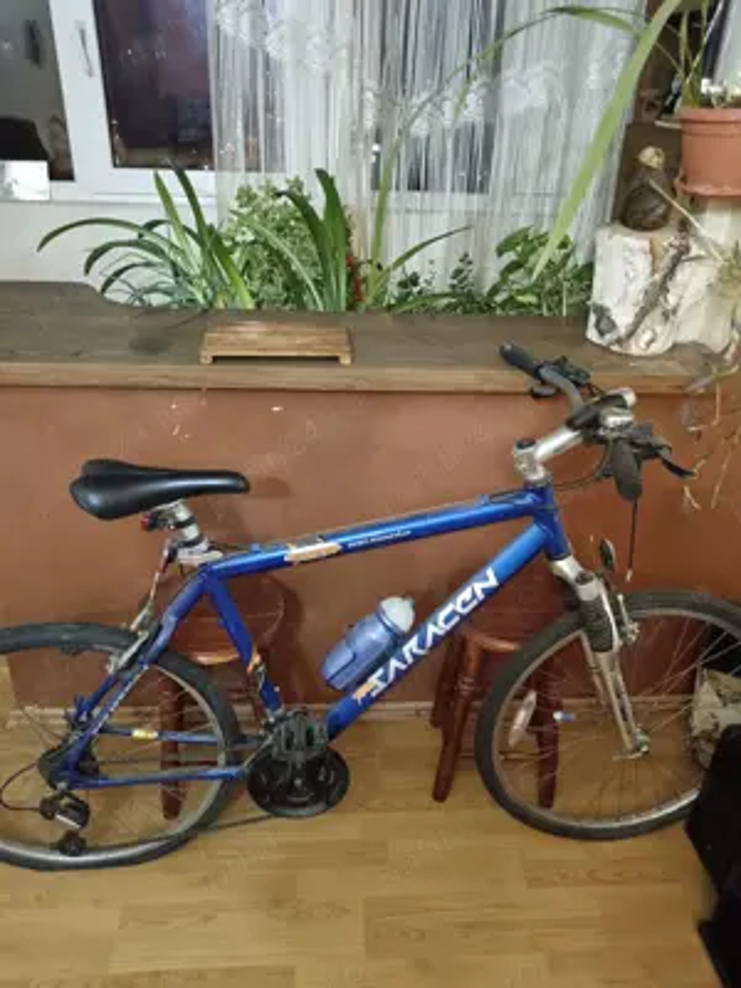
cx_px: 370
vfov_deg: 65.3
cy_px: 494
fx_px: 771
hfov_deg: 51.4
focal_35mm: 27
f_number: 1.9
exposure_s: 1/16.7
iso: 3362
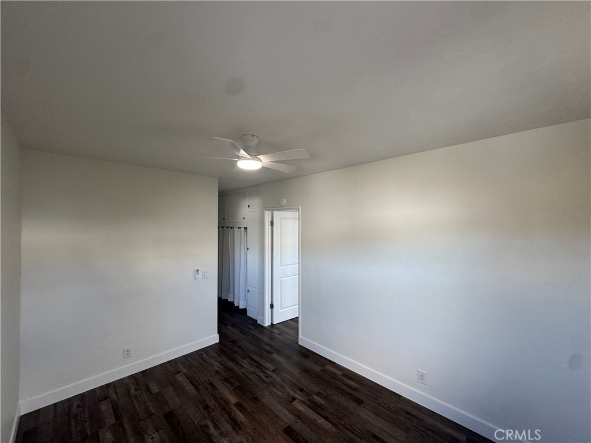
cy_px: 222
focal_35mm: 14
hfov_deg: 102.1
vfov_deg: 85.7
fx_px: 239
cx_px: 296
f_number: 2.2
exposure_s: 1/99
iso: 100
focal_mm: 2.22
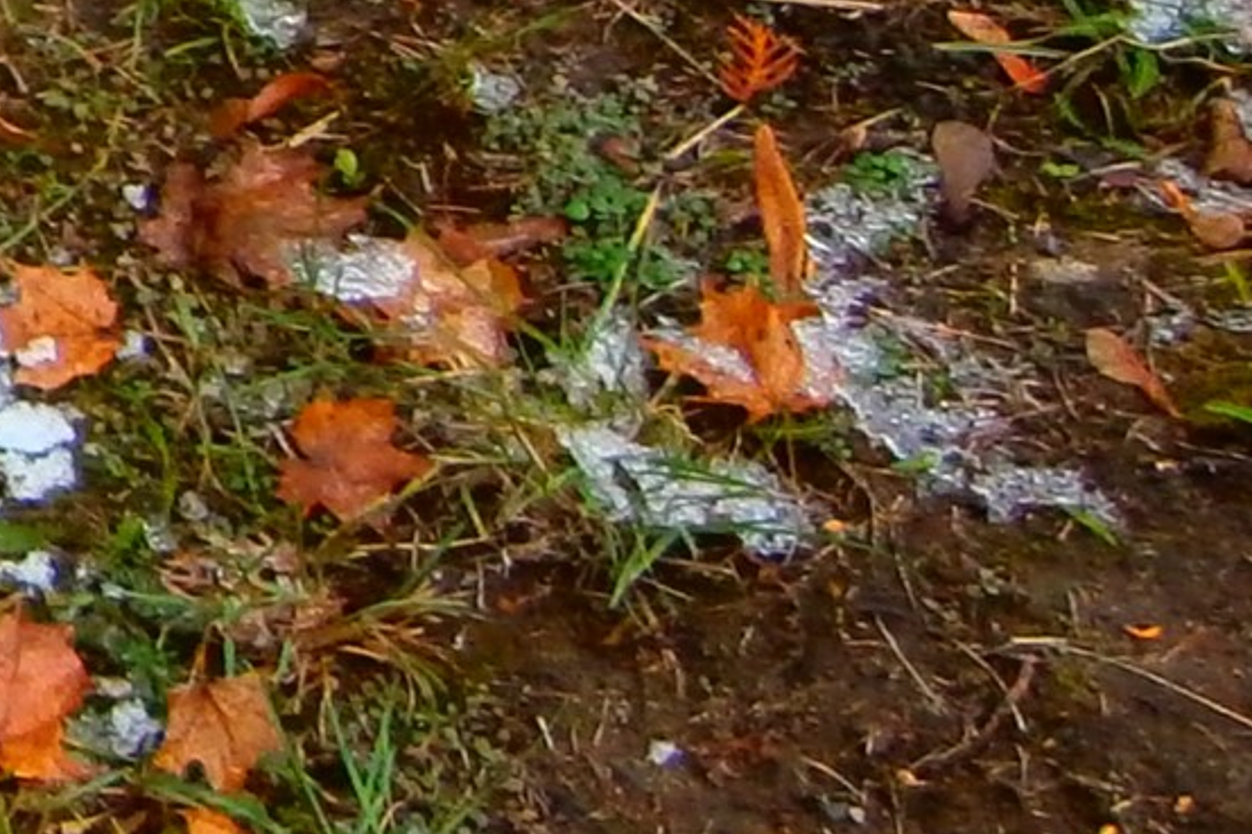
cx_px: -1872
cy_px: -689
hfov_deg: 11.9
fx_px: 4693
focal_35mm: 135
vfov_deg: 9.6
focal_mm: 4.2
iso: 100
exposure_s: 1/60
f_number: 3
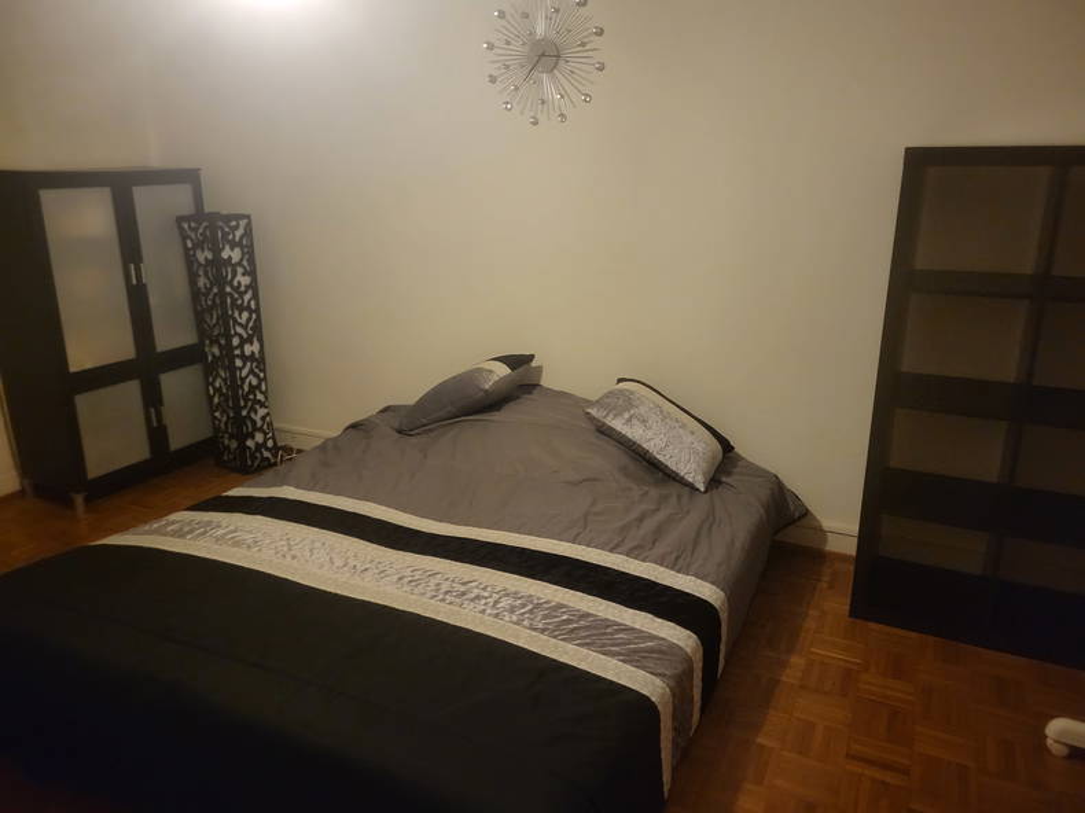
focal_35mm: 26
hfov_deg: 67.3
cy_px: 406
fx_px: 815
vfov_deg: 53.0
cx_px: 542
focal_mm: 5.4
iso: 800
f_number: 1.8
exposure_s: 1/25
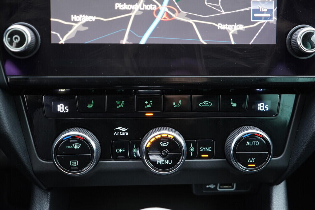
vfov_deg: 36.9
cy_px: 105
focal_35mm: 36
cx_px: 158
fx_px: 315
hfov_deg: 53.1
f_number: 2.8
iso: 640
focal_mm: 24
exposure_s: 1/40
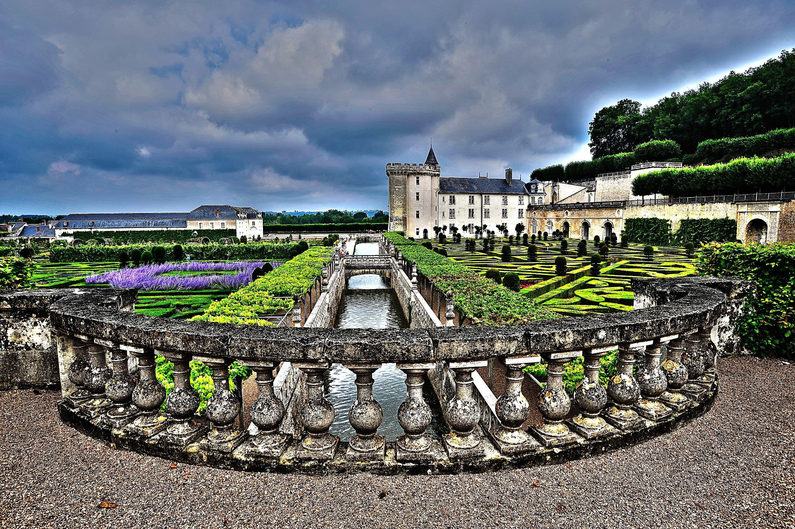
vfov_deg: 61.8
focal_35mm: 20
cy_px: 264
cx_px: 398
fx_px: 441
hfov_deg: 84.0
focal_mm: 20
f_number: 14
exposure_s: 1/100
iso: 250
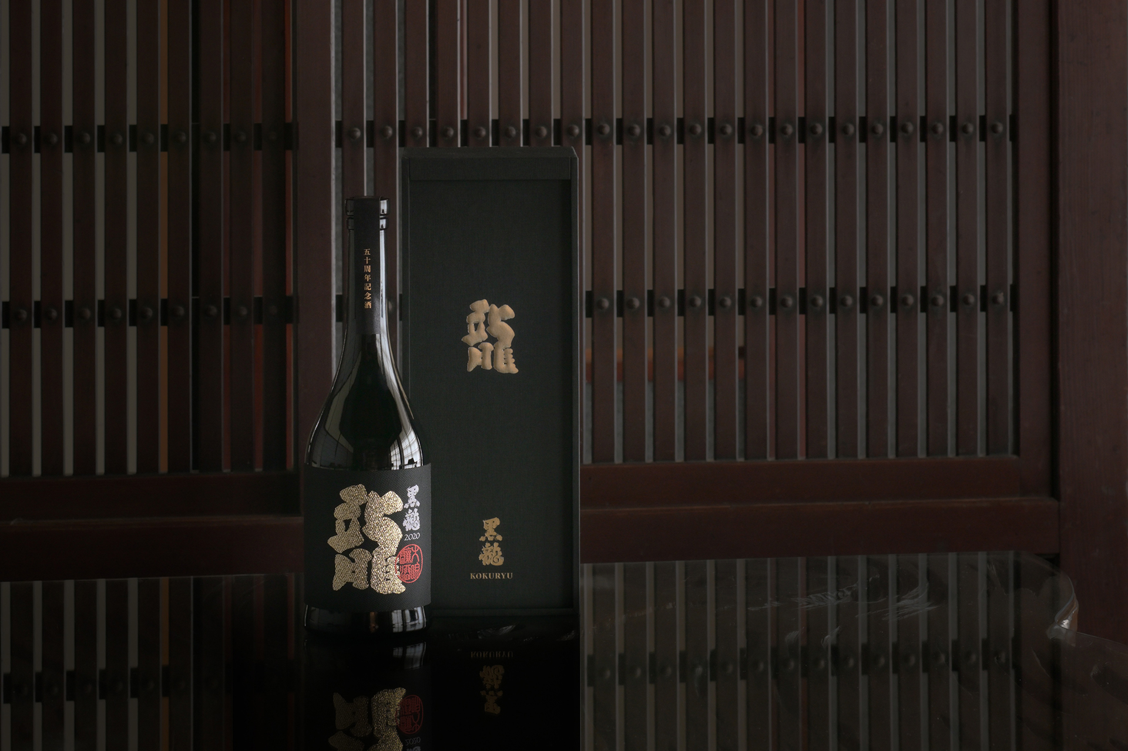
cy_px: 376
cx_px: 564
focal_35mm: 127
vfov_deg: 10.8
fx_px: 3978
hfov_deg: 16.1
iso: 160
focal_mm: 85
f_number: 9
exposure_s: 1
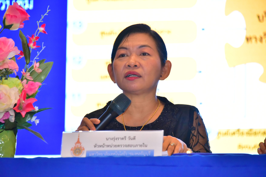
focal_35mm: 230
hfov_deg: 8.9
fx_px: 1700
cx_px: 133
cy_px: 88
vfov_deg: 6.0
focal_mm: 230
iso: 8000
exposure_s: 1/125
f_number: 6.3
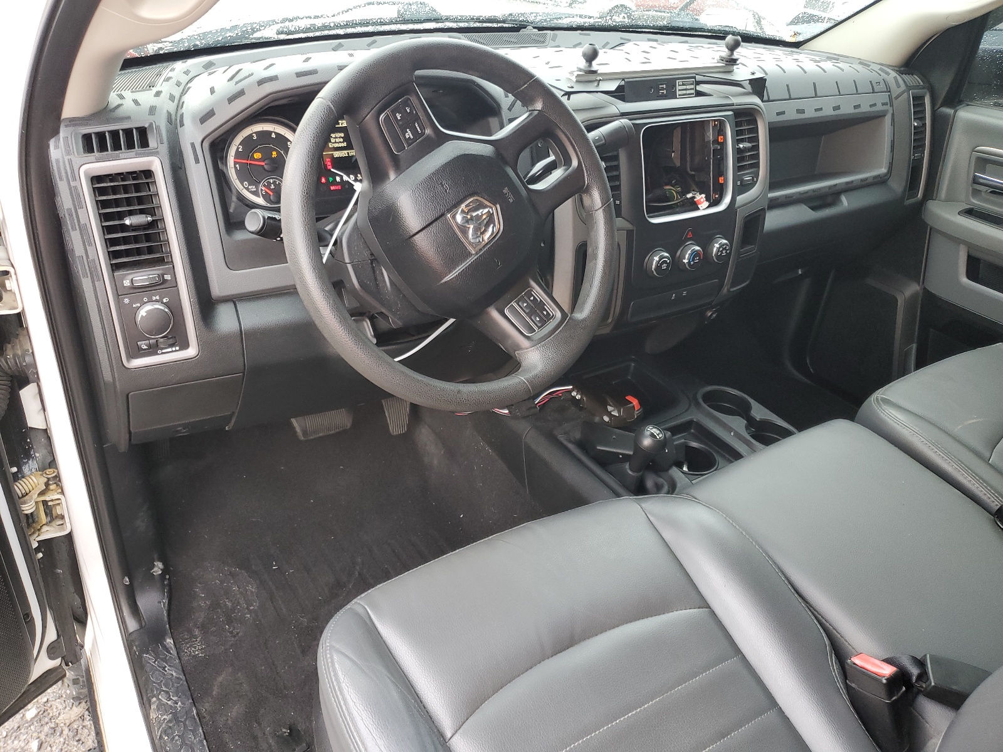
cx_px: 502
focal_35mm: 26
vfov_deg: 53.1
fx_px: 753
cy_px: 376
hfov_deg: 67.3
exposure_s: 1/60.2
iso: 81
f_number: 1.5
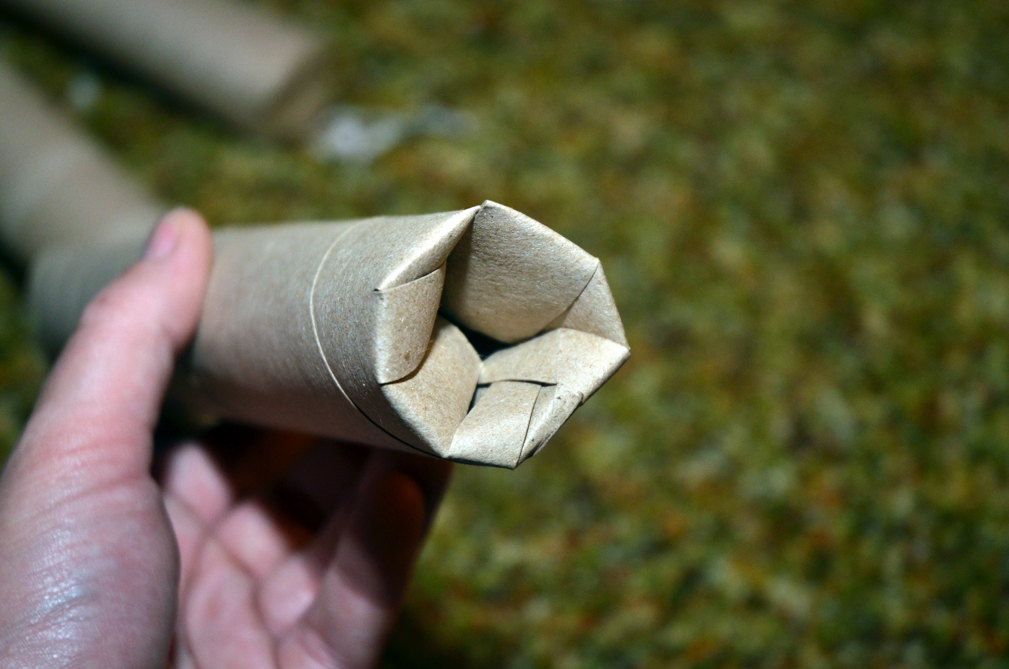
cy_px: 334
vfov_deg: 17.4
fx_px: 2182
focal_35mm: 78
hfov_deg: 26.0
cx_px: 504
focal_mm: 52
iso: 560
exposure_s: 1/60
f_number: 4.5
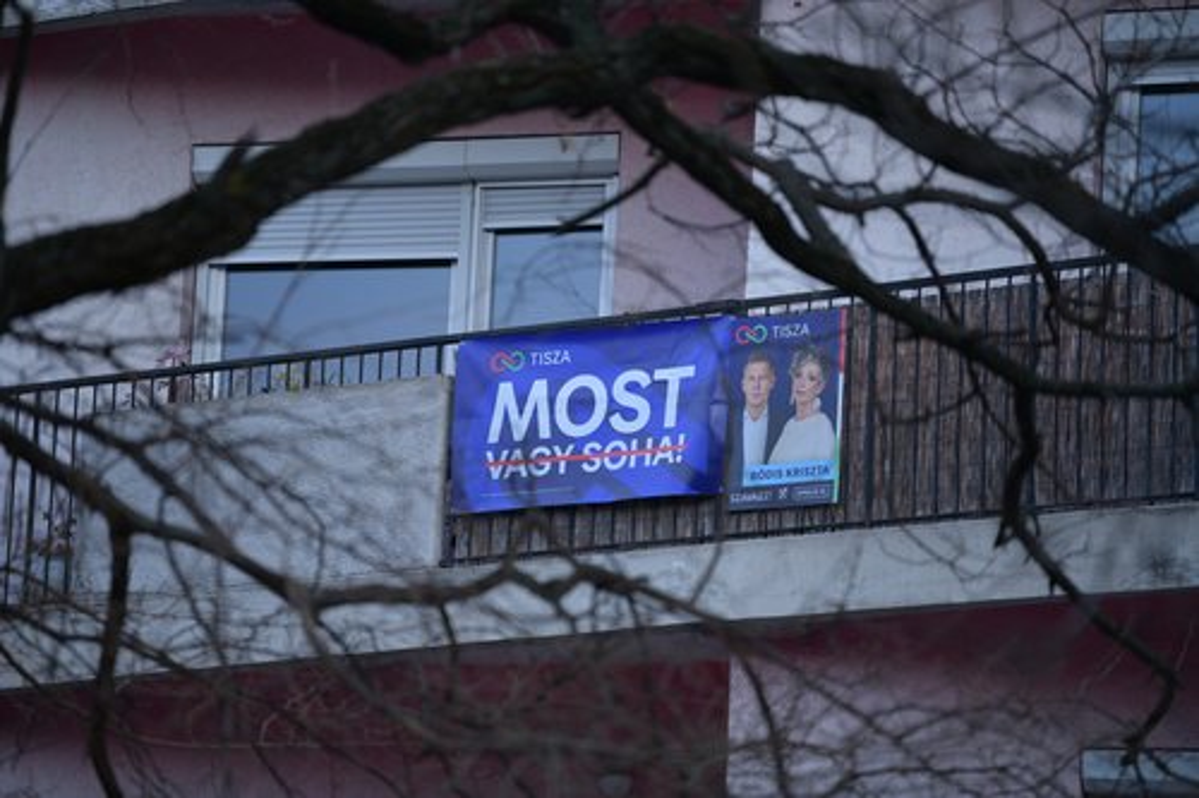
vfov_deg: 6.9
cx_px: 600
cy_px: 399
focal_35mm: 200
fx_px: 6659
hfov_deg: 10.3
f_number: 2.8
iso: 80
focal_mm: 200
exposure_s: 1/100
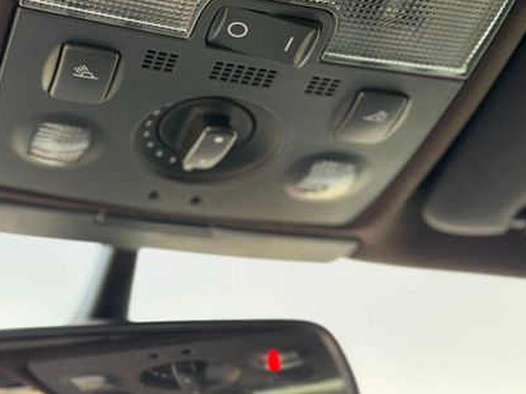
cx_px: 201
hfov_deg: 25.9
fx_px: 1139
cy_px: 141
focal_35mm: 75
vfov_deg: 19.6
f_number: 1.78
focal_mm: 6.76
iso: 200
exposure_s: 1/193
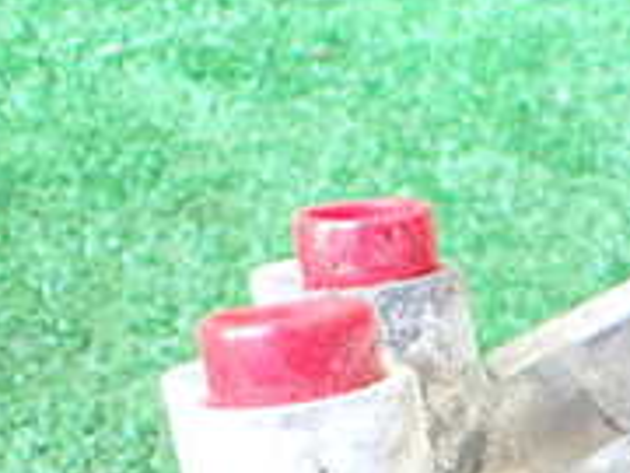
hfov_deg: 18.2
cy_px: 687
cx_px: 836
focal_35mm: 100
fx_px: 1820
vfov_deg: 14.0
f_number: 2.3
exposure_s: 1/50
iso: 800
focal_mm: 5.4
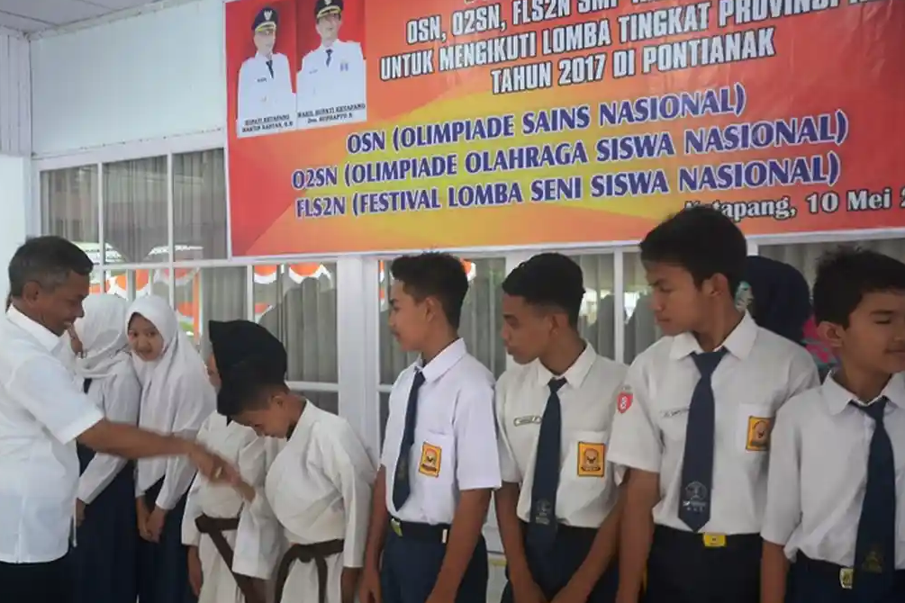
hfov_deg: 45.2
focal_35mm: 43
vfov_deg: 31.2
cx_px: 370
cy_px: 334
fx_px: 1081
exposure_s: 1/40
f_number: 3.8
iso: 250
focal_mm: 24
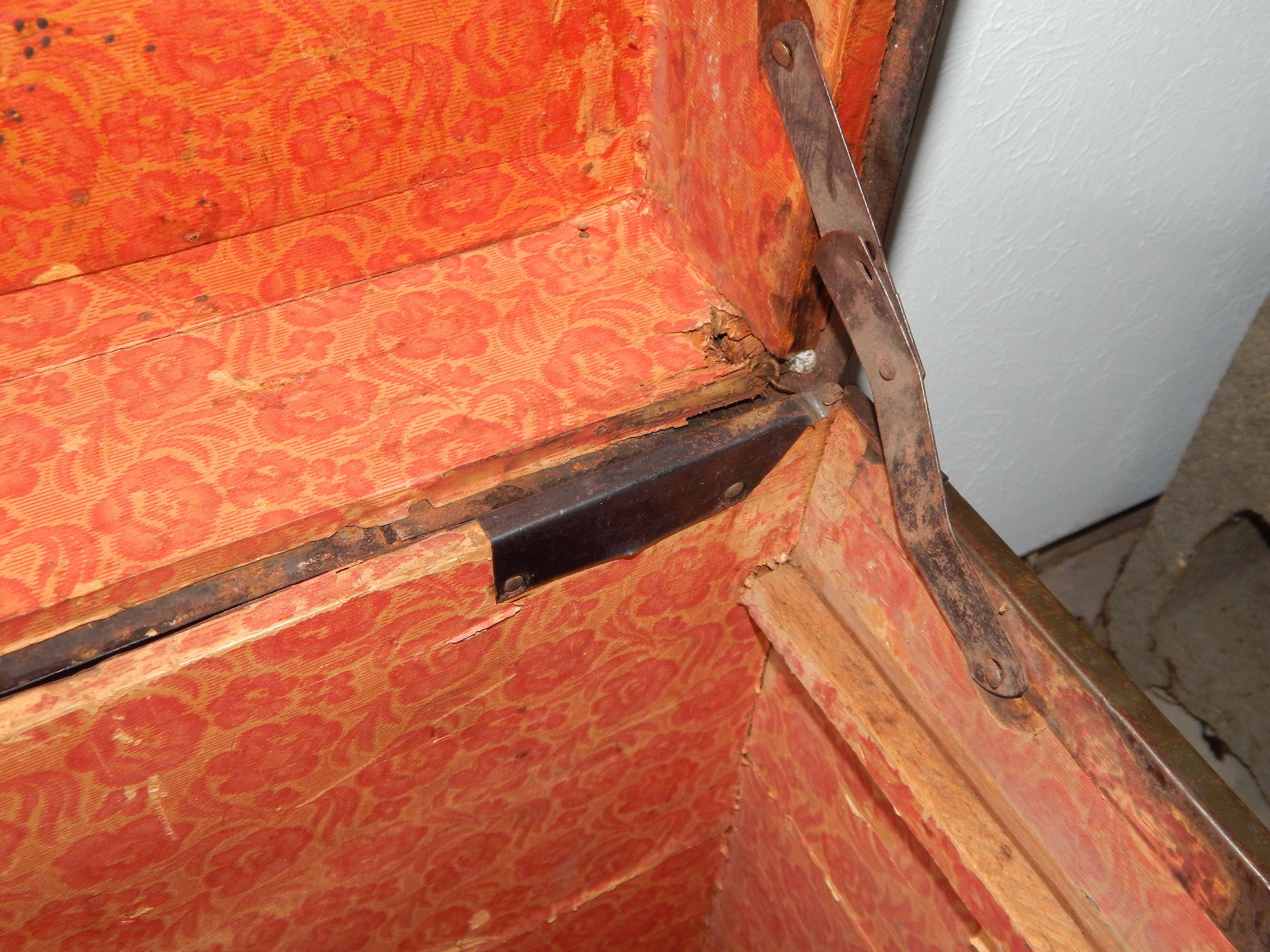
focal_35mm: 35
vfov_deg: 40.7
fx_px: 1284
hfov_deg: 52.6
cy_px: 476
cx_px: 635
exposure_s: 1/30
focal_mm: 6.1
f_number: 3.3
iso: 200
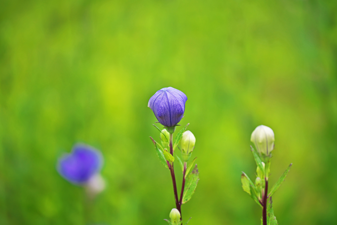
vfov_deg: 4.6
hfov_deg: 6.9
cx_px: 168
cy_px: 112
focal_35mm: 300
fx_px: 2809
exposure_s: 1/640
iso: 400
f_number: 5.6
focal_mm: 300
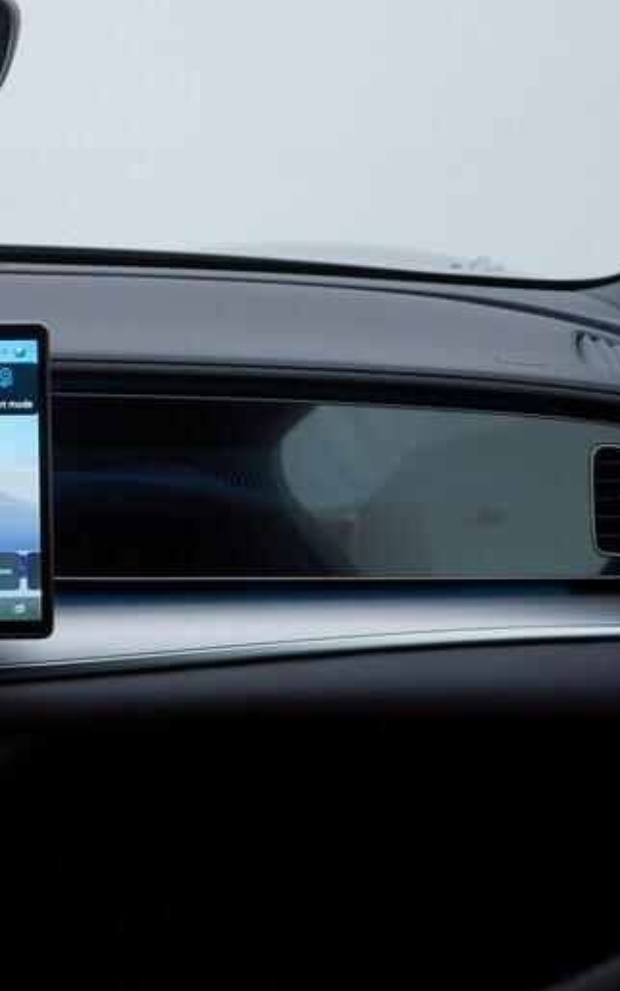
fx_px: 1973
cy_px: 451
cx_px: -216
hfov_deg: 16.7
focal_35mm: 73
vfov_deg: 28.2
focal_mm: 24
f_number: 4
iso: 125
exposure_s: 1/60
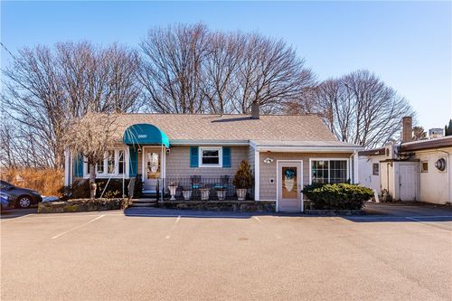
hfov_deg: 54.5
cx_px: 226
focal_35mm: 35
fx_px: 439
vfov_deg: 37.8
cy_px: 150
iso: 100
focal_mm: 35
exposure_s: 1/100
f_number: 9
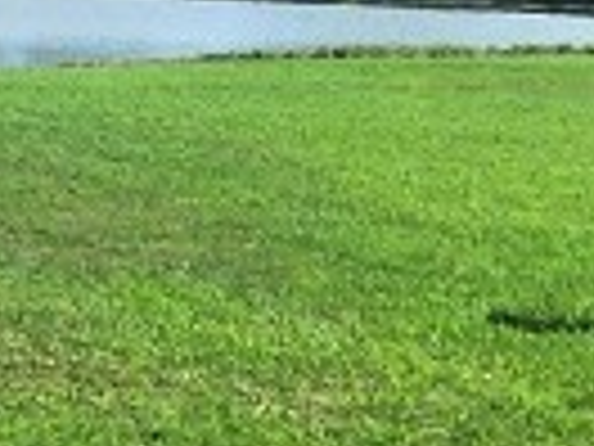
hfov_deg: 13.5
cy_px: -41
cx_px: -878
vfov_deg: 14.3
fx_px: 1733
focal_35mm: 101
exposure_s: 1/3333
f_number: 2.2
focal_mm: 2.2
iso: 50
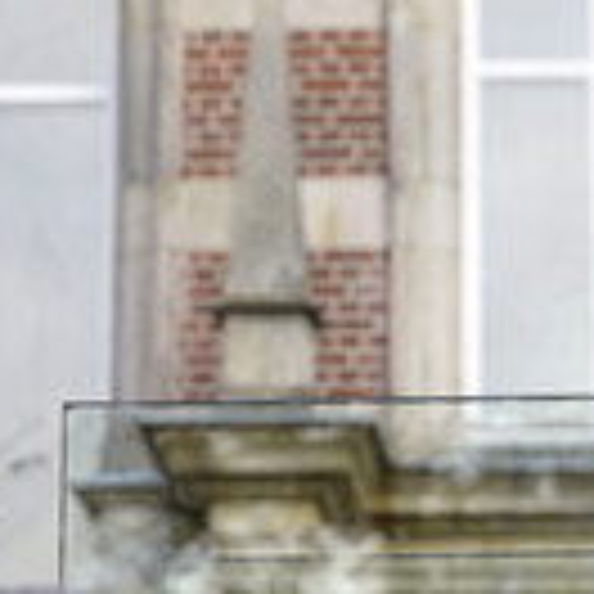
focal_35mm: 218
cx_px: 668
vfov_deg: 8.0
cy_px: 405
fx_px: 4232
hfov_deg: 8.0
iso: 320
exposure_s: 1/320
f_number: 3.5
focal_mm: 75
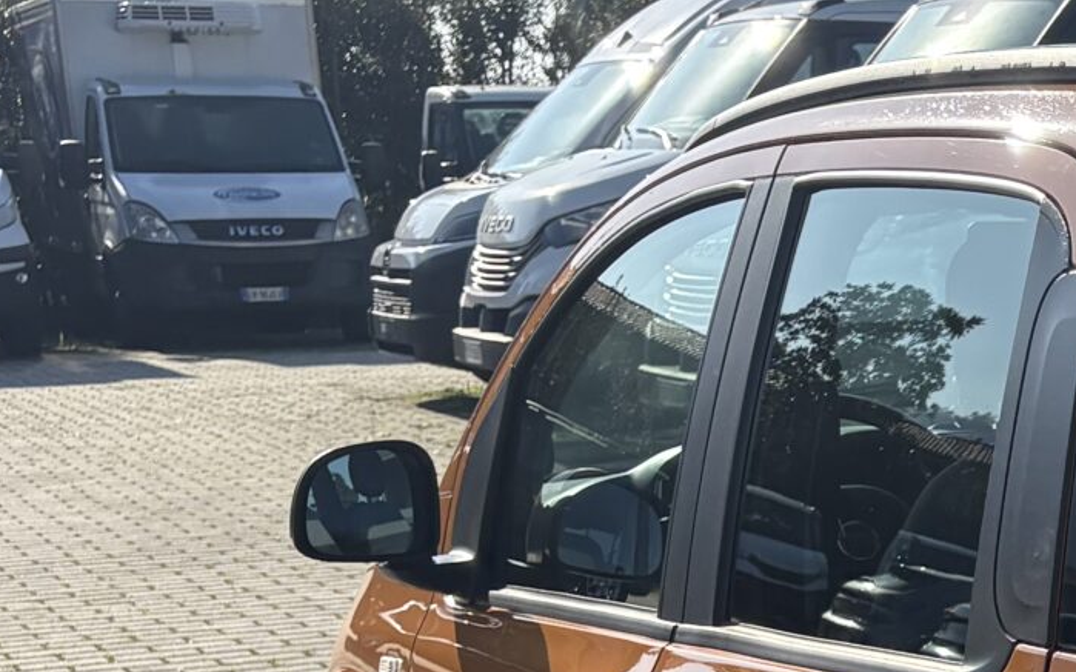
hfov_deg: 18.6
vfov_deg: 12.6
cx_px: 1536
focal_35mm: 101
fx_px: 2962
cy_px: 835
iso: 64
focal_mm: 5.96
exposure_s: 1/5348
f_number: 1.6
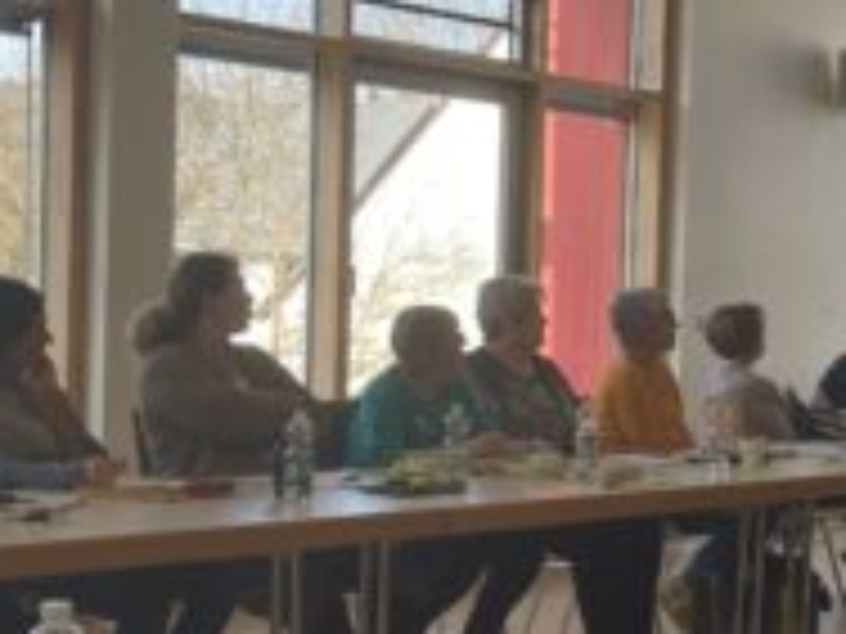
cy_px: 425
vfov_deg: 17.9
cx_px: 896
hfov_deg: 22.7
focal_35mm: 82
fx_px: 2004
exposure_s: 1/121
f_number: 1.8
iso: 20
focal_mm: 3.99
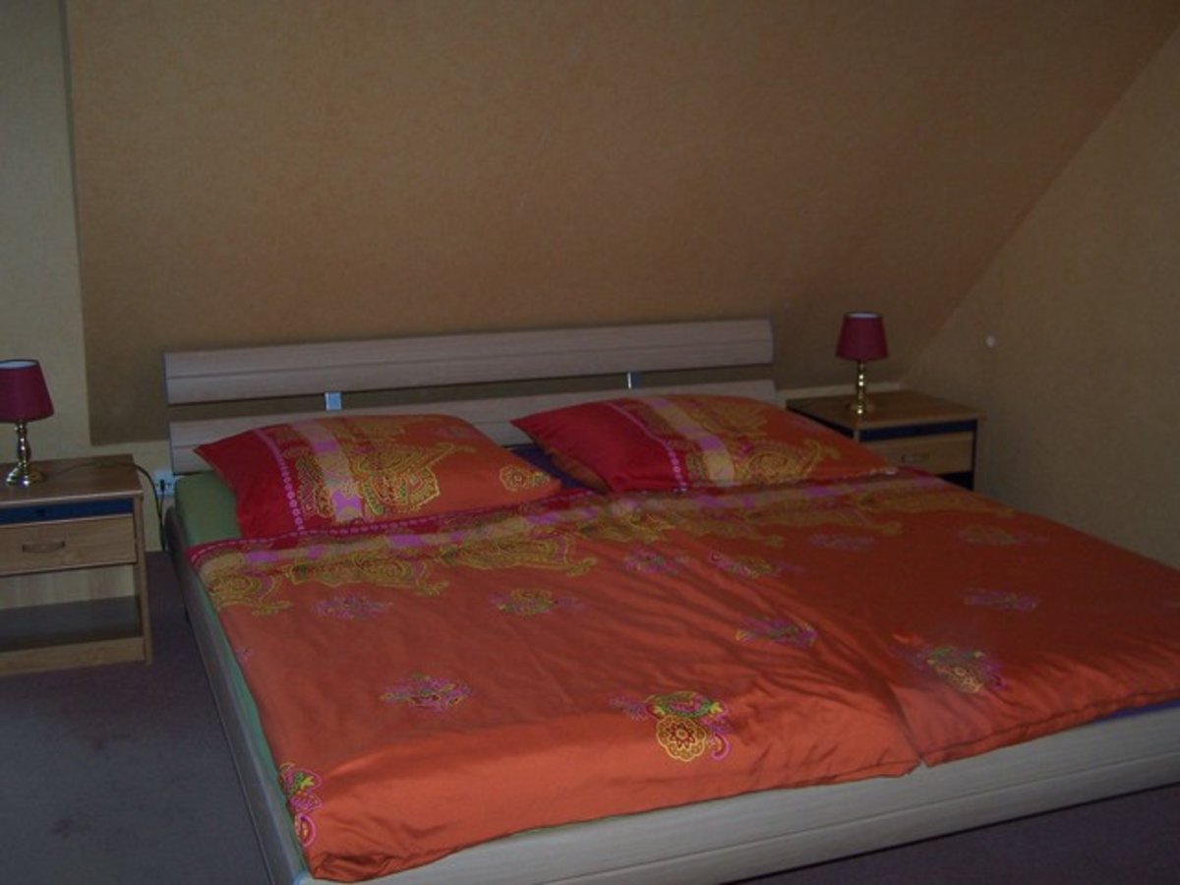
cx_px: 590
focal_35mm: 40
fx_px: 1364
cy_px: 442
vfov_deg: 36.0
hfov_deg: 46.8
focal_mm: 6.7
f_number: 2.8
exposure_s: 1/60
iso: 140
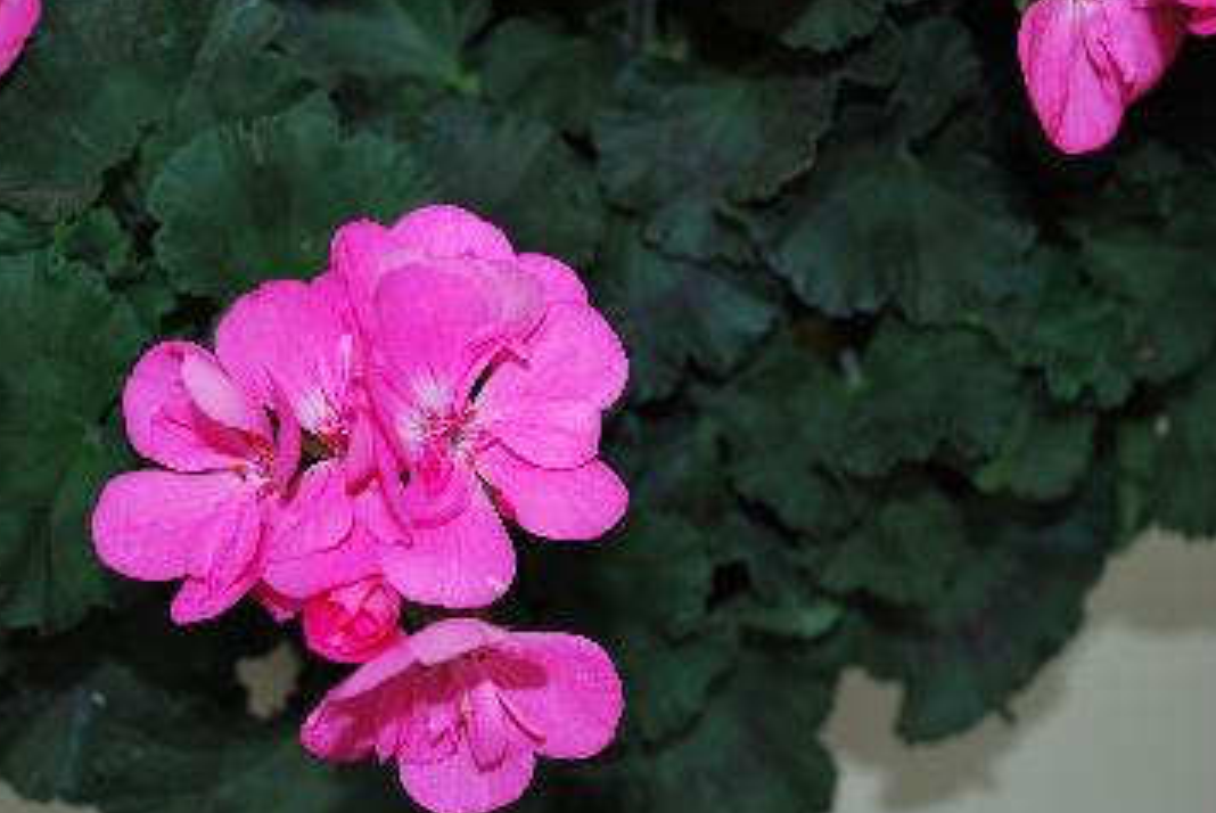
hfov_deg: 36.8
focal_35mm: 54
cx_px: 574
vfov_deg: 25.1
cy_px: 383
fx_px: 1825
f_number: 5
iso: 100
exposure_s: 1/125
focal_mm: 32
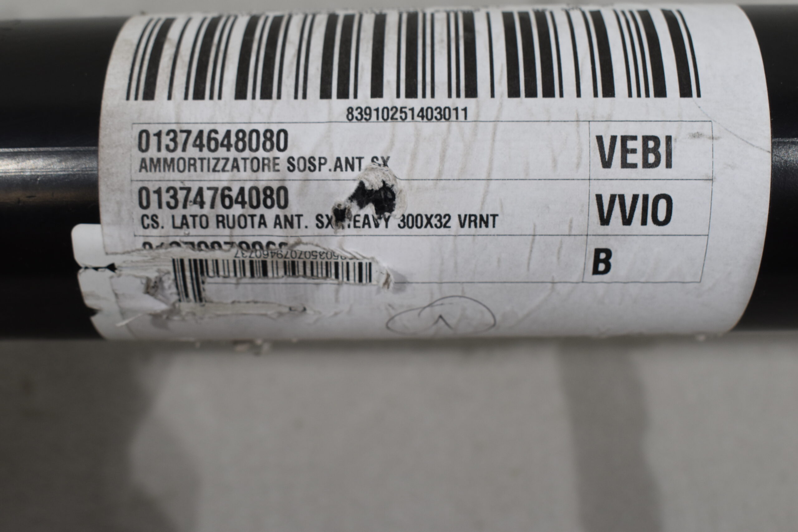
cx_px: 399
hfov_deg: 41.1
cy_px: 266
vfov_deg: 28.1
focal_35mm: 48
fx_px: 1064
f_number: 8
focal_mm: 32
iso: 400
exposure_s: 1/60
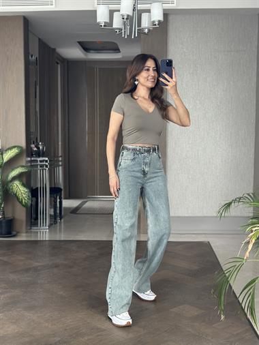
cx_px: 130
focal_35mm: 48
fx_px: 478
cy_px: 172
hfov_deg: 30.3
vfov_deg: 39.6
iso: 125
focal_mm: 6.86
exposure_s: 1/68
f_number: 1.78
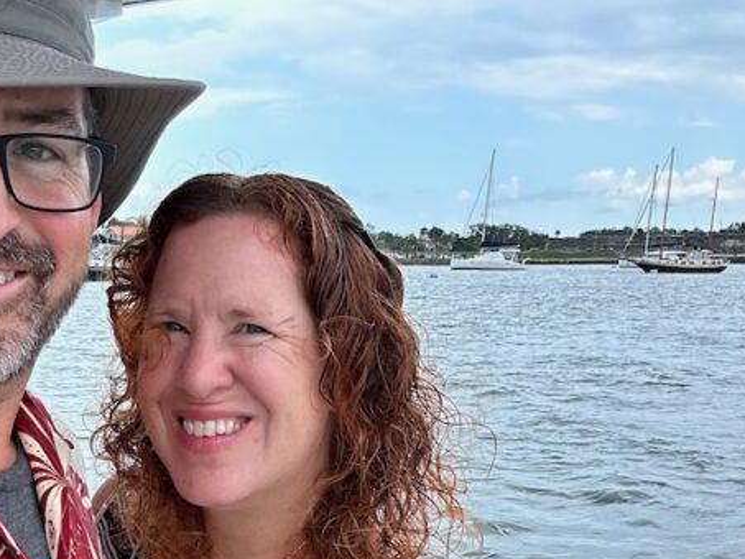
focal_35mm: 52
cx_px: 331
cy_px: 393
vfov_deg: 27.8
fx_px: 1119
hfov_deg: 36.8
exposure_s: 1/224
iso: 25
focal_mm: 2.69
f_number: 1.9
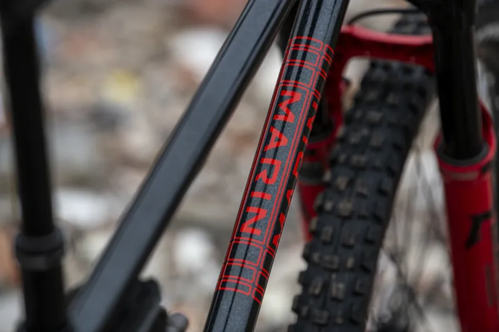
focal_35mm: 200
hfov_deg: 10.3
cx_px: 250
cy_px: 166
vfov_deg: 6.9
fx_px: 2771
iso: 160
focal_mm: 200
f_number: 4
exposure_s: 1/1000
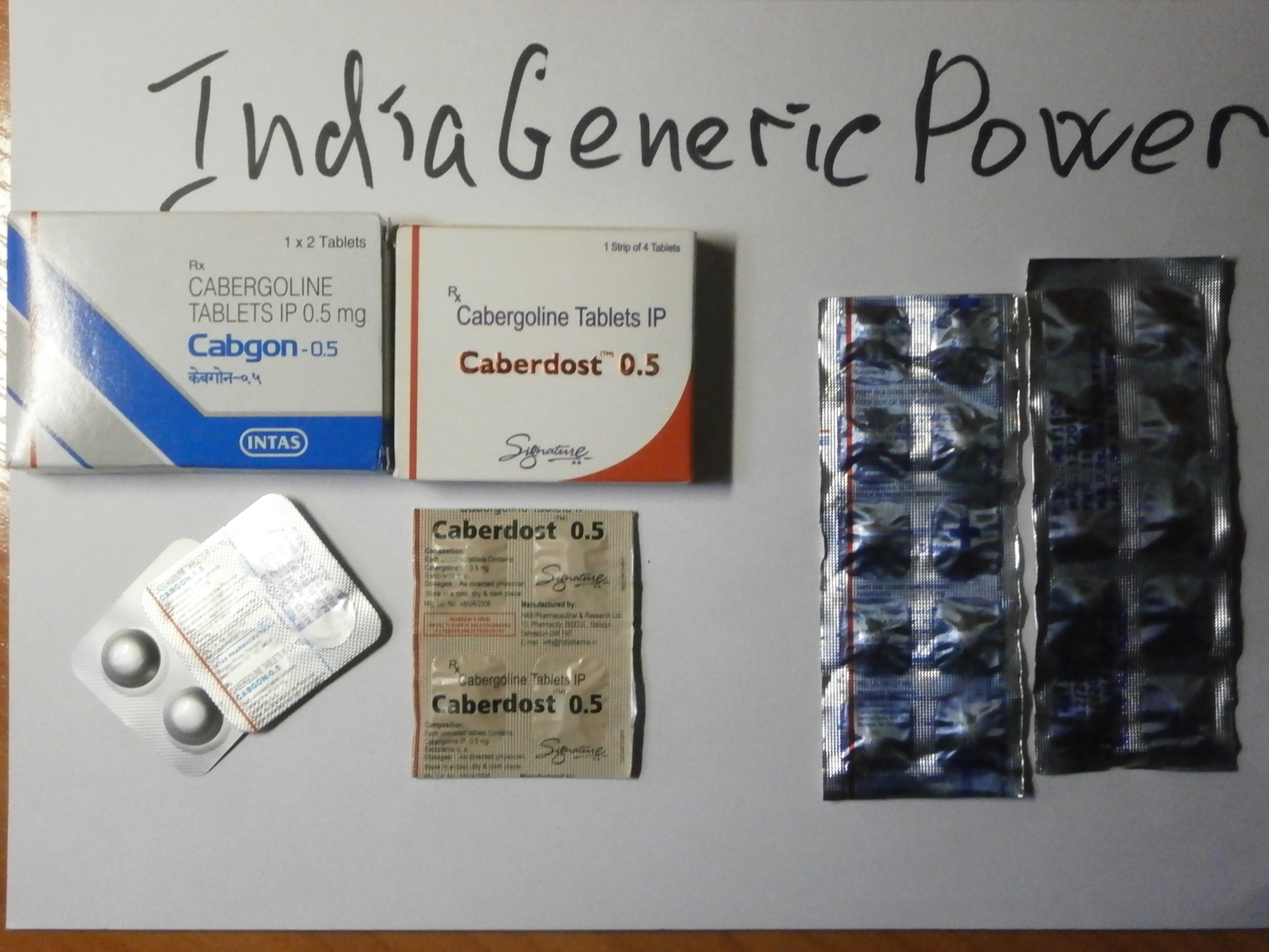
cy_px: 476
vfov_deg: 30.9
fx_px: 1723
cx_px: 634
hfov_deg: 40.4
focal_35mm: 47
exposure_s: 1/100
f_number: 3.4
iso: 800
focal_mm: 8.3
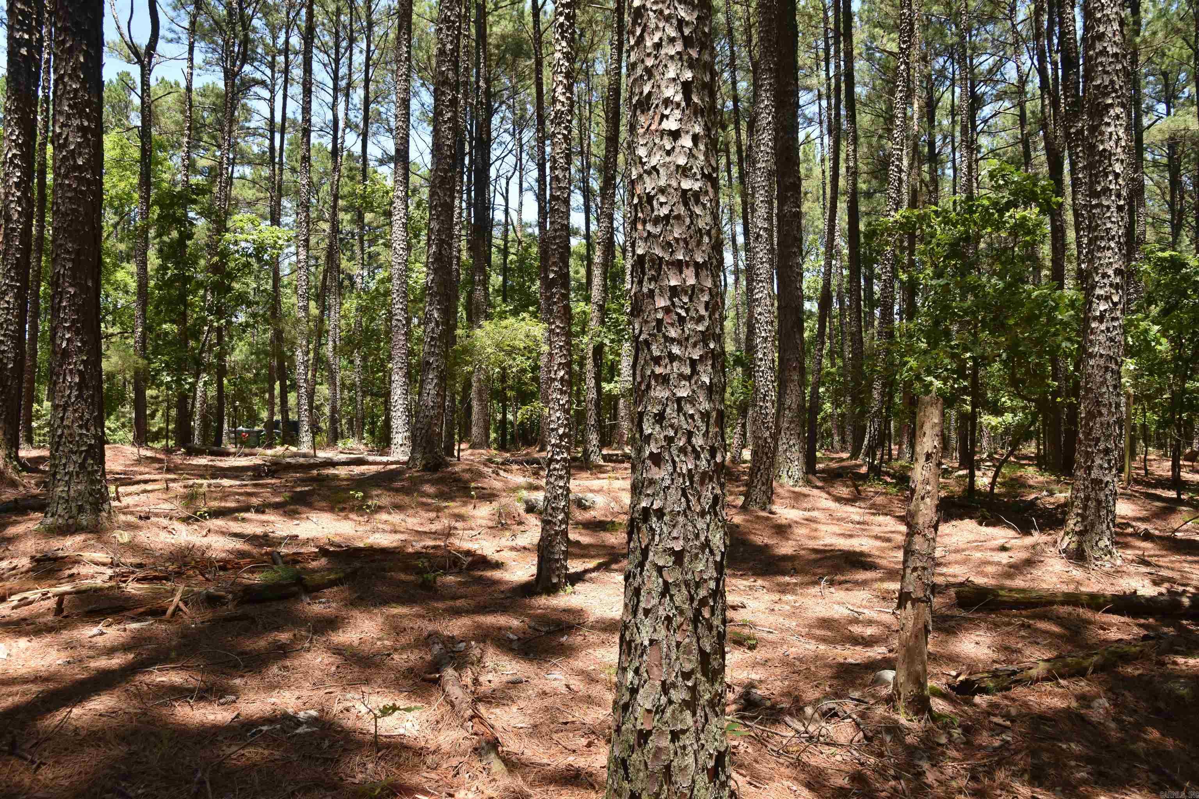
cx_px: 600
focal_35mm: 24
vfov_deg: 53.1
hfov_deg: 73.7
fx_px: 799
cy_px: 400
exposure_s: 1/320
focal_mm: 16
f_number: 8
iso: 800
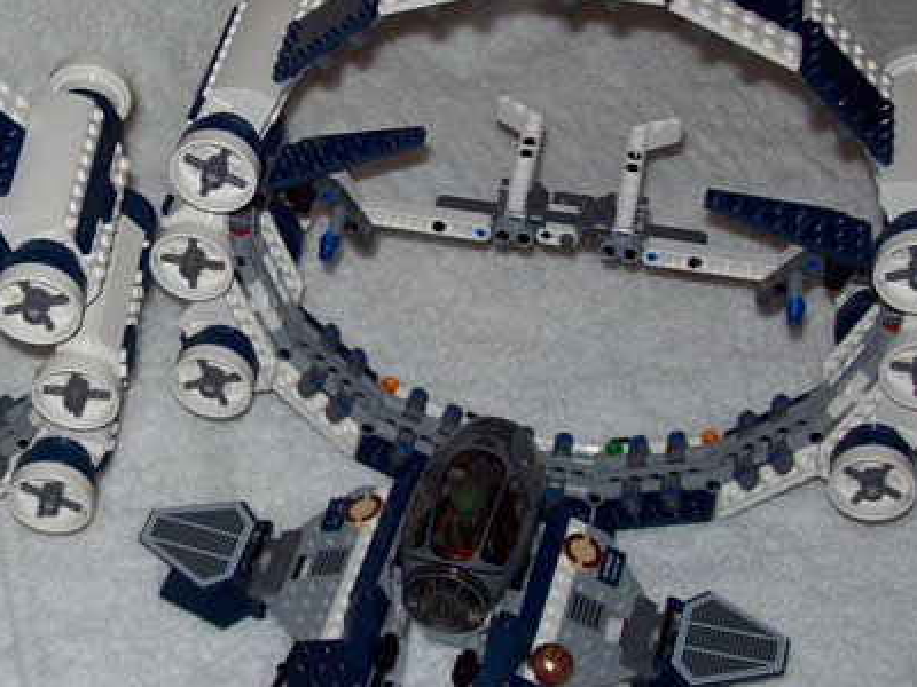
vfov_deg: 16.4
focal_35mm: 90
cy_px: 278
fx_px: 2384
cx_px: 142
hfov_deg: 21.4
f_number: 3
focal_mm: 7.6
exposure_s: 1/73.6
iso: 80
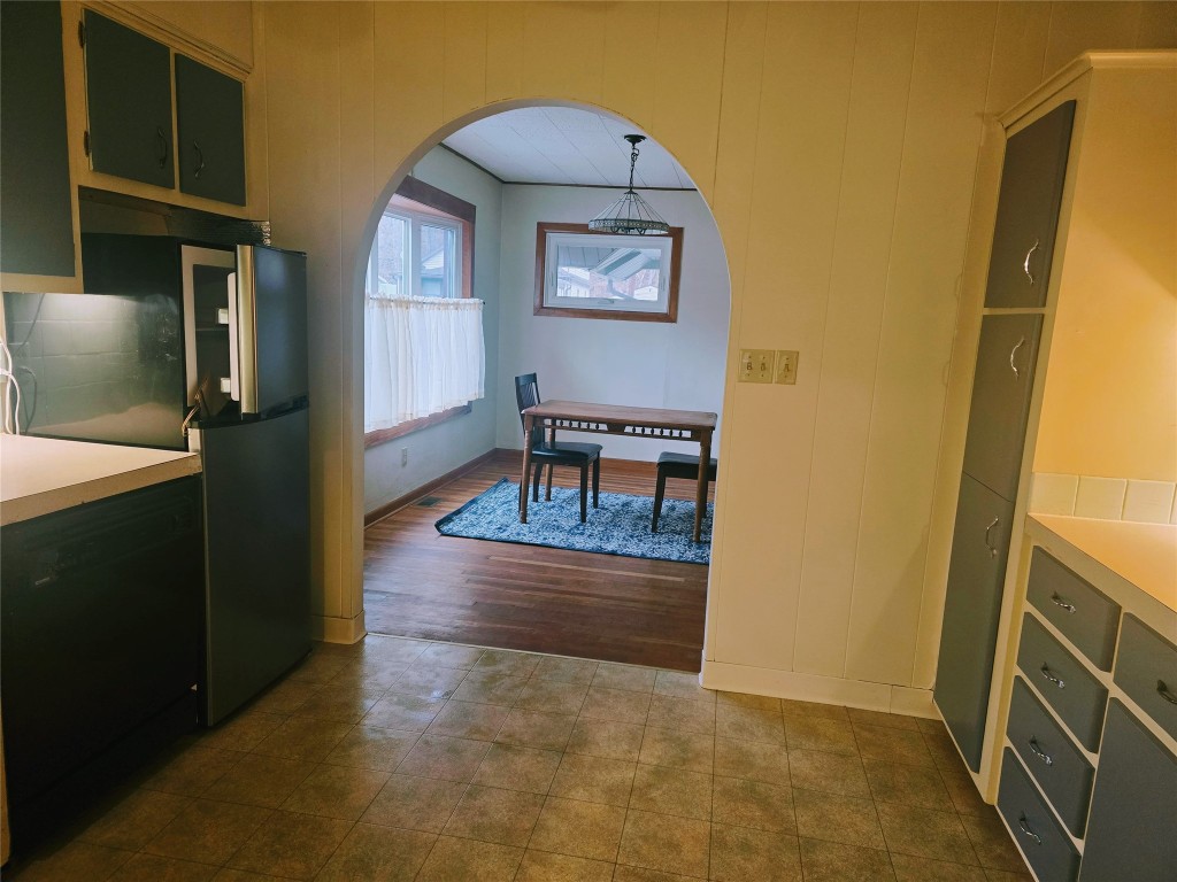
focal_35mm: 23
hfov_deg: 73.9
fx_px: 782
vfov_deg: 58.9
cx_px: 588
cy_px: 441
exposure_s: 1/120
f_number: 1.7
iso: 400
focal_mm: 6.3
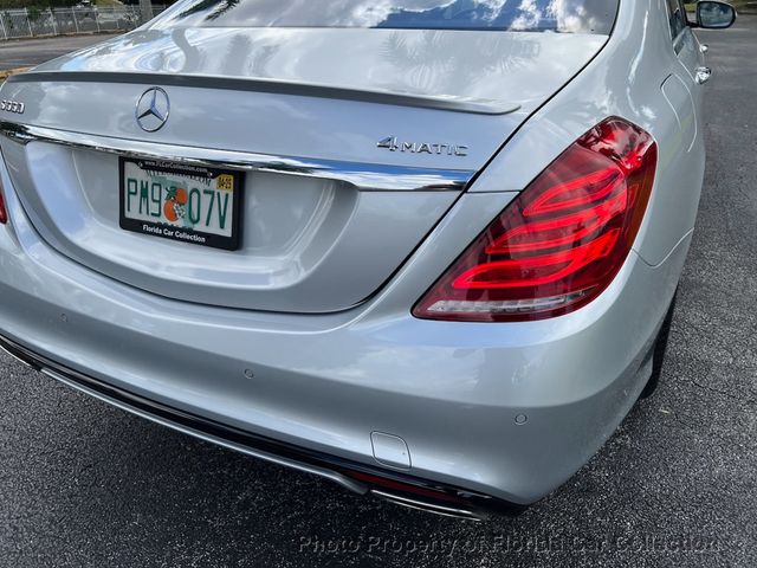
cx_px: 378
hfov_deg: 67.3
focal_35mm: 26
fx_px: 569
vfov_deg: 53.1
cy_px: 284
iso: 50
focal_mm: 5.7
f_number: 1.5
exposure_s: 1/2353
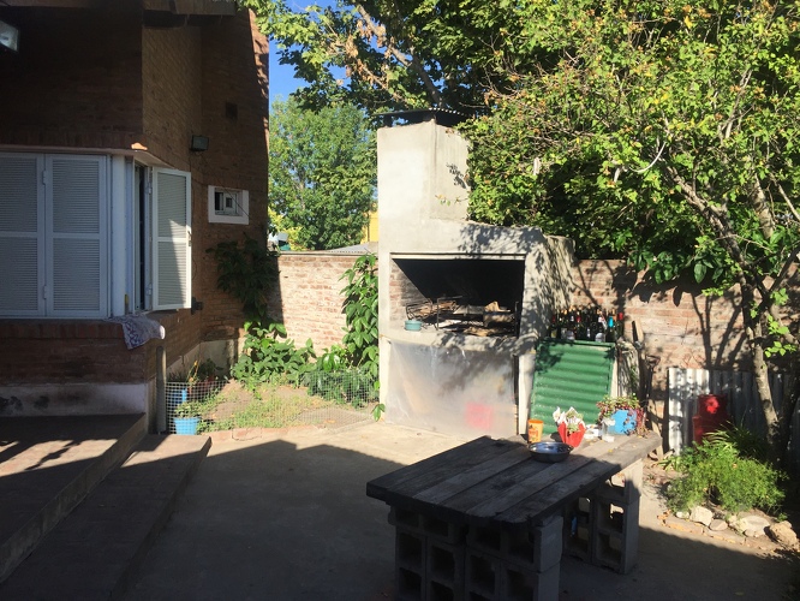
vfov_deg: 48.3
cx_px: 400
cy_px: 300
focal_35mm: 29
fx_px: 670
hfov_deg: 61.6
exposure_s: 1/1647
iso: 32
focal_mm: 4.15
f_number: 2.2
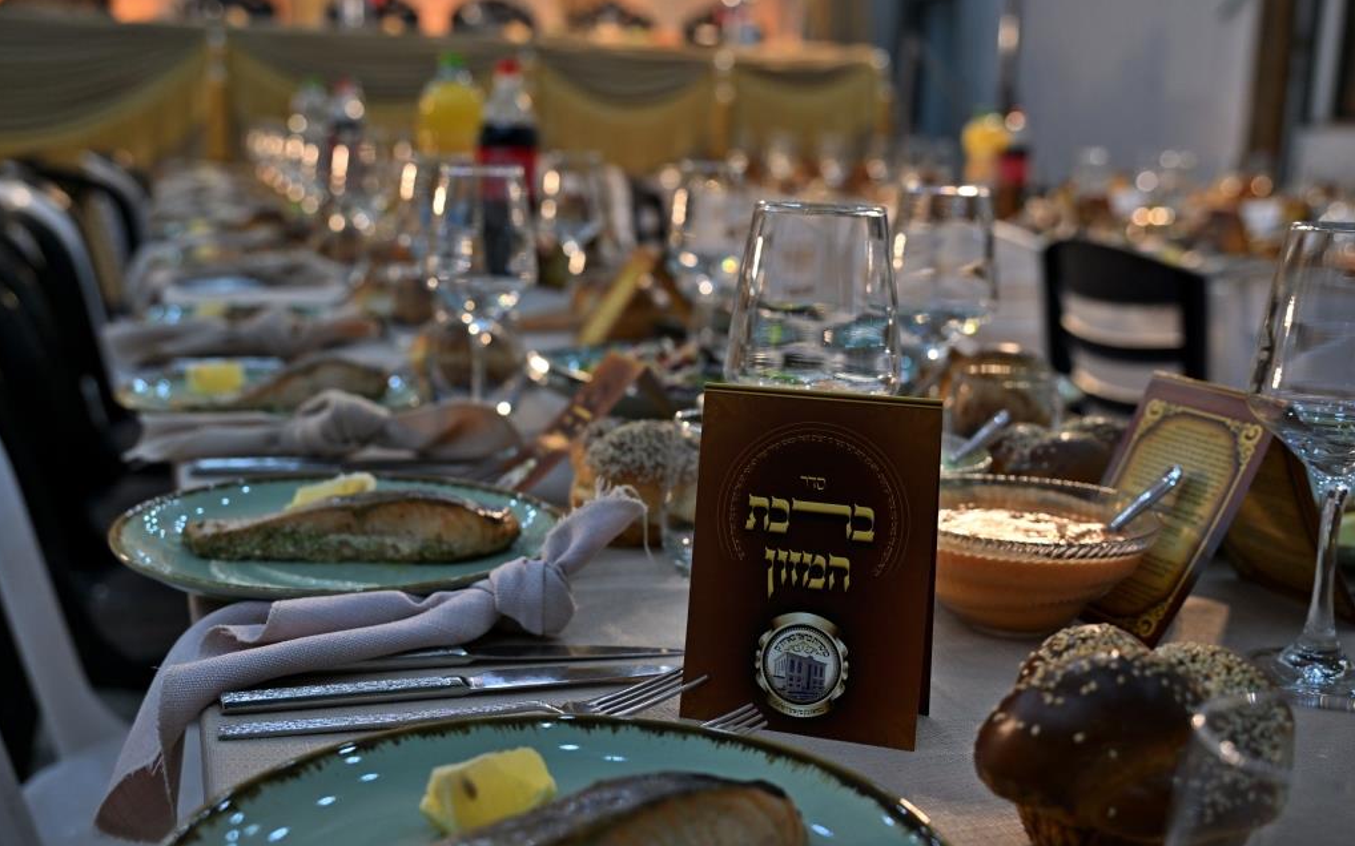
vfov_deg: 32.0
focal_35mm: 40
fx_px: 1477
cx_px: 675
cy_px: 408
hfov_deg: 49.3
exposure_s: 1/500
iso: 640
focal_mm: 39
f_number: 4
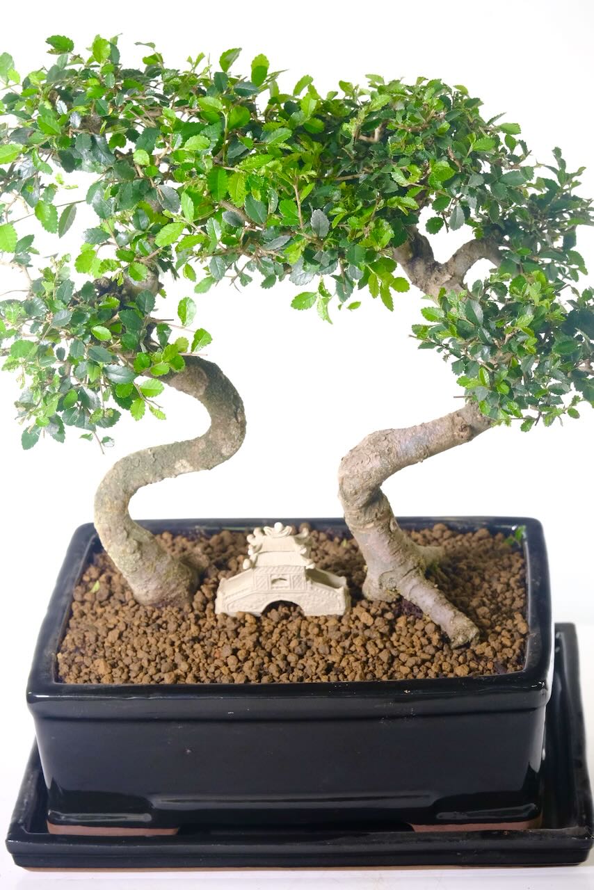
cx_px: 297
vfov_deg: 20.2
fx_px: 2498
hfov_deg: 13.6
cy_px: 445
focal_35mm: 101
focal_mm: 67.1
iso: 1600
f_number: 7.1
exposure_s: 1/30
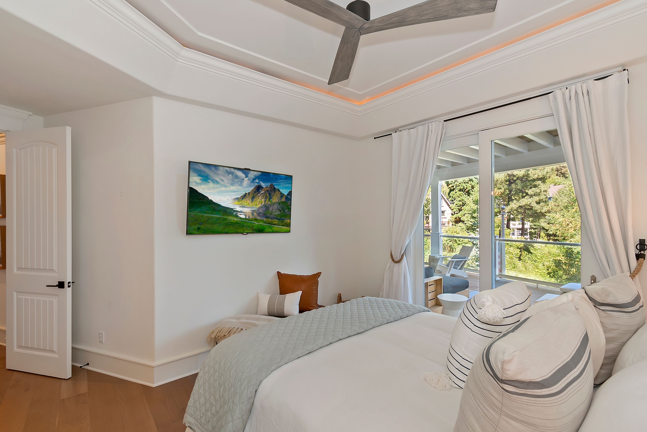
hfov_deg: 100.4
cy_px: 216
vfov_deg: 77.3
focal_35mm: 15
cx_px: 324
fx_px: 270
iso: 400
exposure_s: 1/30
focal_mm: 10
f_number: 8
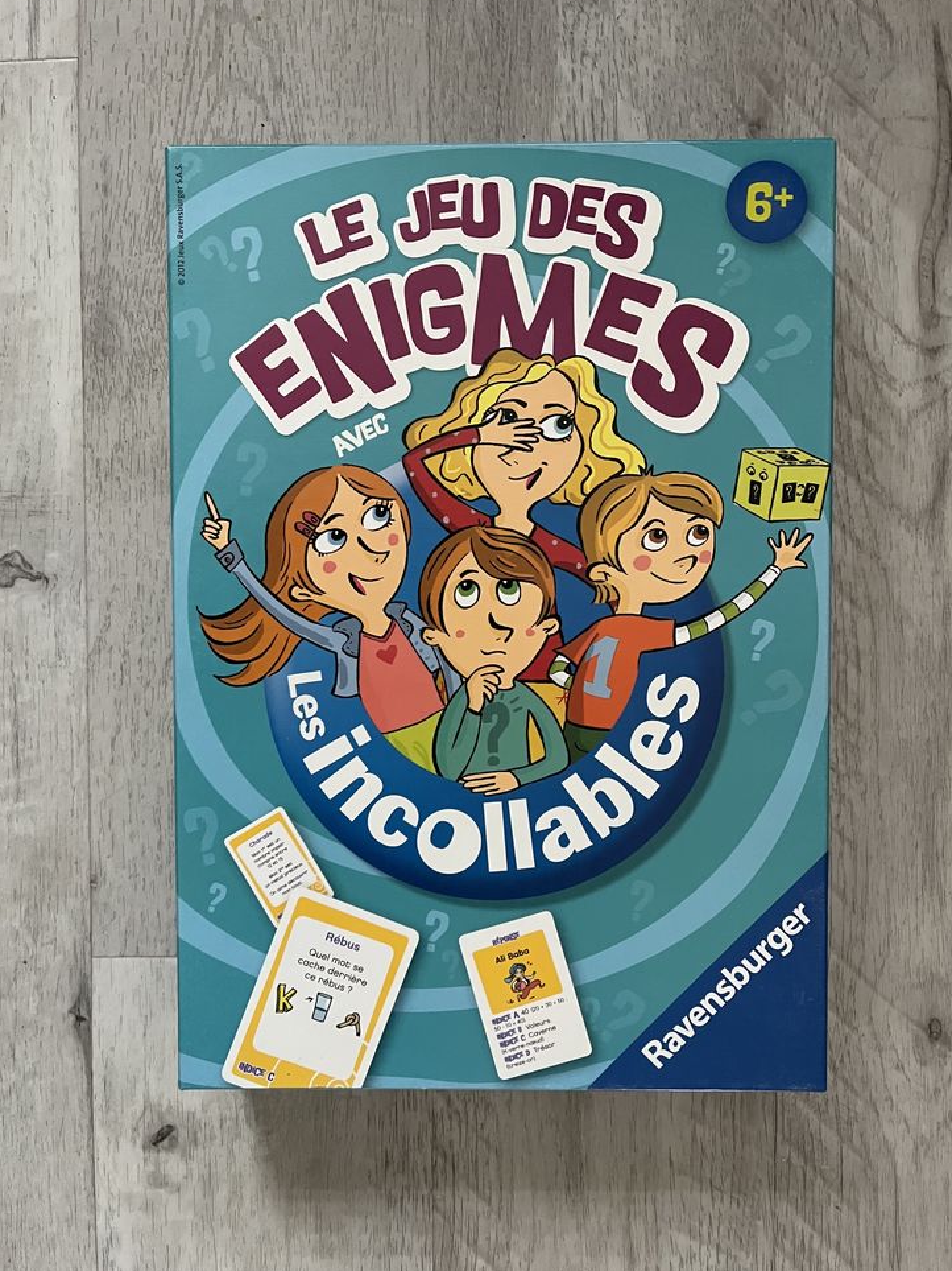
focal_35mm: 27
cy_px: 640
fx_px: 990
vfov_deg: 65.3
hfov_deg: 51.3
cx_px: 467
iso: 500
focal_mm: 5.1
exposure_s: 1/60
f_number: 1.6
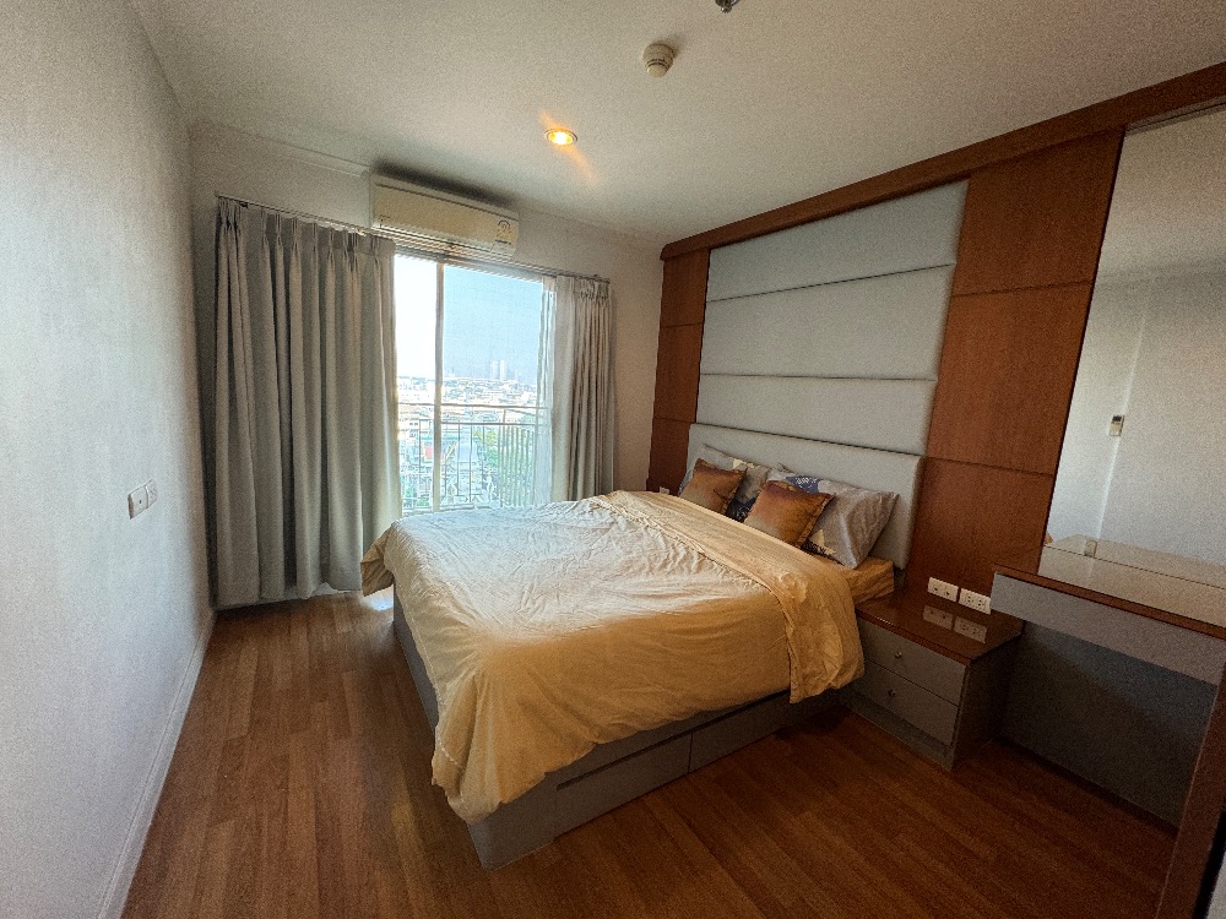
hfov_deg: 102.1
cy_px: 460
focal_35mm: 14
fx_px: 496
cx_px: 613
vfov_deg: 85.7
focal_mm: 2.22
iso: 125
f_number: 2.2
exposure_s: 1/100
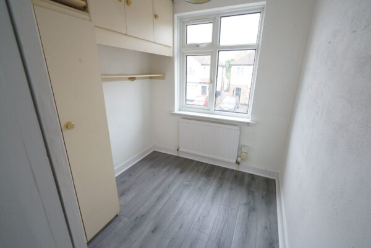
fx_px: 165
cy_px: 124
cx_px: 186
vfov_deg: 73.7
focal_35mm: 16
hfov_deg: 96.7
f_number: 7.1
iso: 400
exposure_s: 1/15
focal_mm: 16
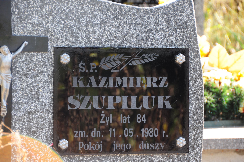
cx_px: 122
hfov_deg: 10.1
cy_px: 81
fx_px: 1379
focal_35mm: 204
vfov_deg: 6.8
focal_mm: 135
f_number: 7.1
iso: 250
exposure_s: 1/80
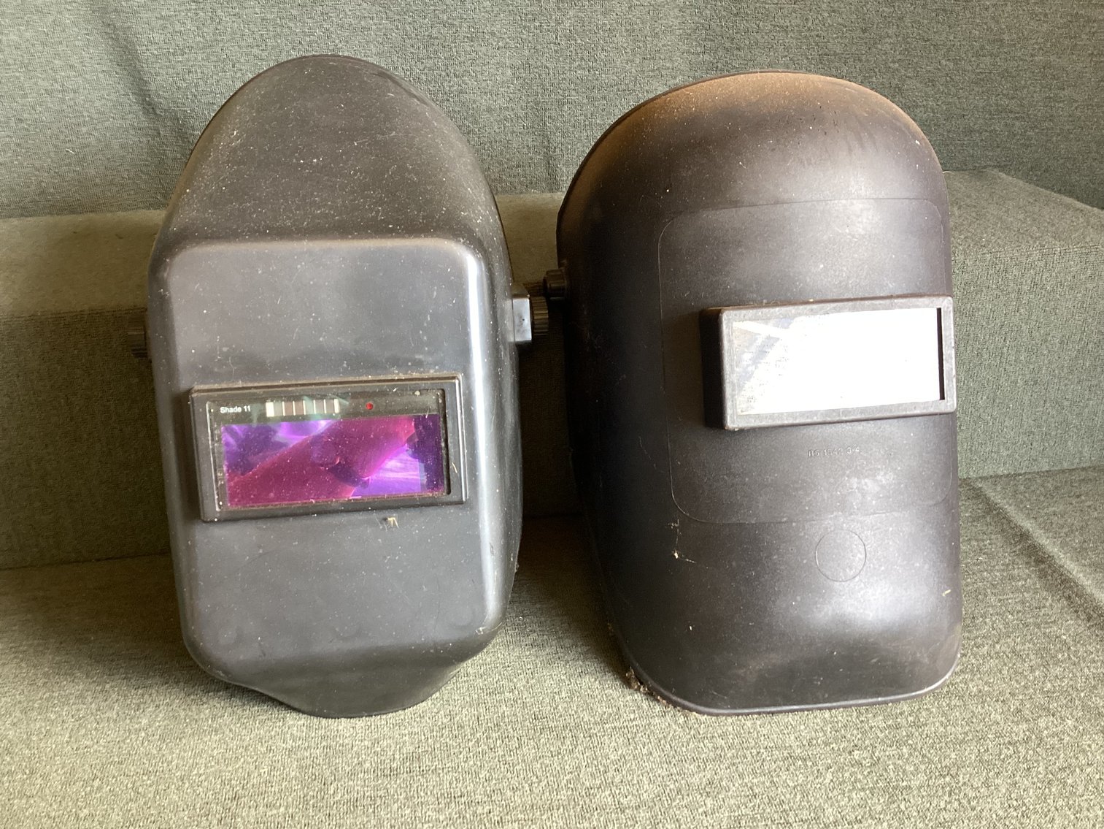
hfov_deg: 58.3
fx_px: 989
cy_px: 414
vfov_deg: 45.4
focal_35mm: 31
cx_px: 552
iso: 250
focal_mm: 3.3
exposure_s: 1/50
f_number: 2.4
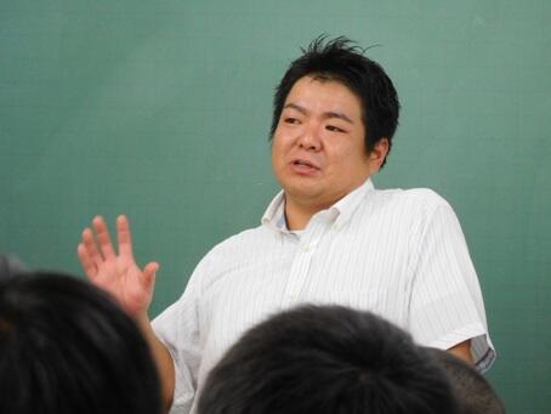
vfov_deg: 6.6
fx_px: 3583
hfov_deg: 8.8
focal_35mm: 225
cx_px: 276
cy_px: 207
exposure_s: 1/30
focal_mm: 40.1
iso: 640
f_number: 5.5
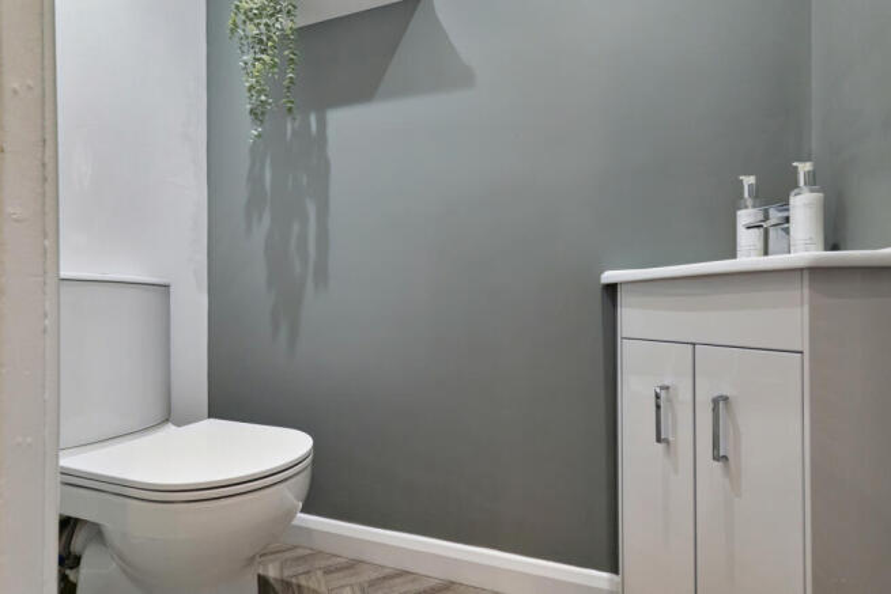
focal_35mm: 16
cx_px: 446
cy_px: 297
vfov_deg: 73.8
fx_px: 396
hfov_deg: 96.7
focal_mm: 16
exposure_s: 1/100
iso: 6400
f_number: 8
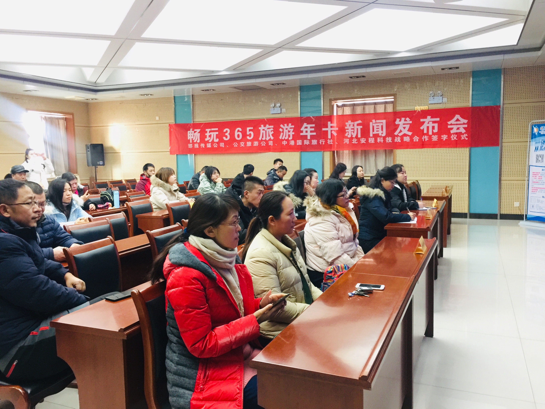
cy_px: 204
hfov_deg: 61.7
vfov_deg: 48.2
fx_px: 457
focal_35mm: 29
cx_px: 272
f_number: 2.2
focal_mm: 4.15
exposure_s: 1/10
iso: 125
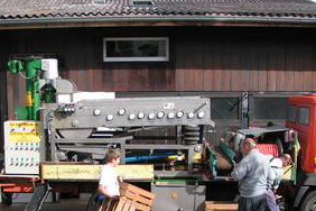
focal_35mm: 56
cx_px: 122
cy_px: 141
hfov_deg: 35.5
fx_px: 492
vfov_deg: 24.1
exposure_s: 1/200
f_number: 5.6
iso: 50
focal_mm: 5.8
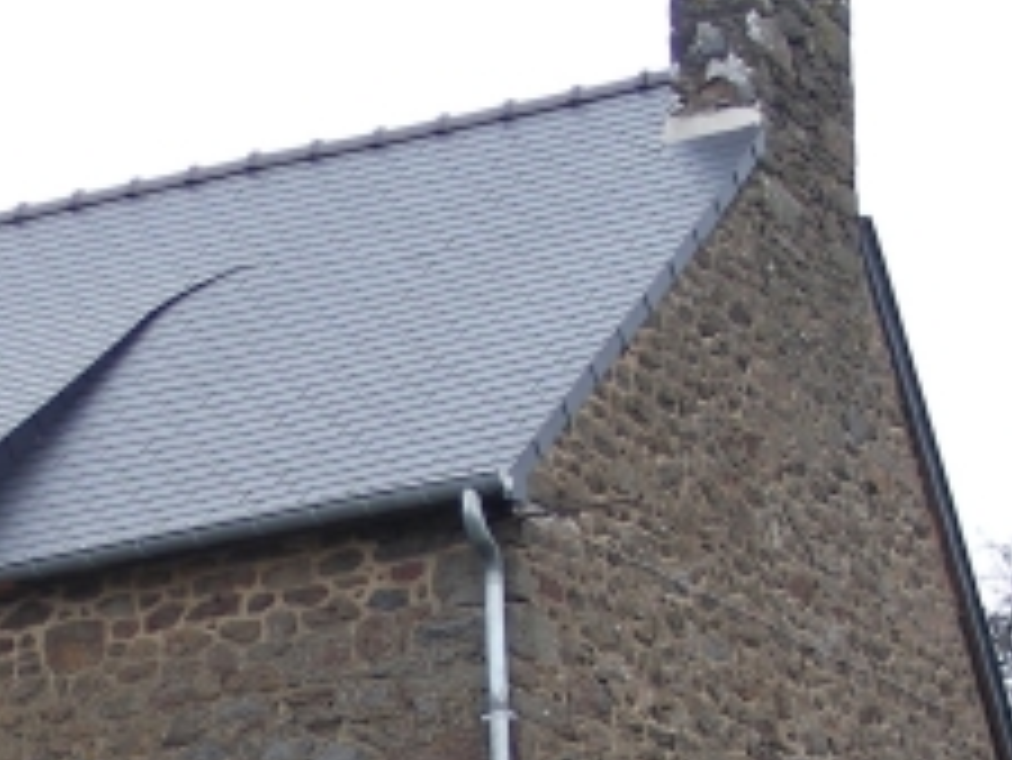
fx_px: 3364
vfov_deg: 12.7
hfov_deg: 16.9
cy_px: 787
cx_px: 108
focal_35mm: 115
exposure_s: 1/47
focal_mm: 6.3
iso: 50
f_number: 3.5
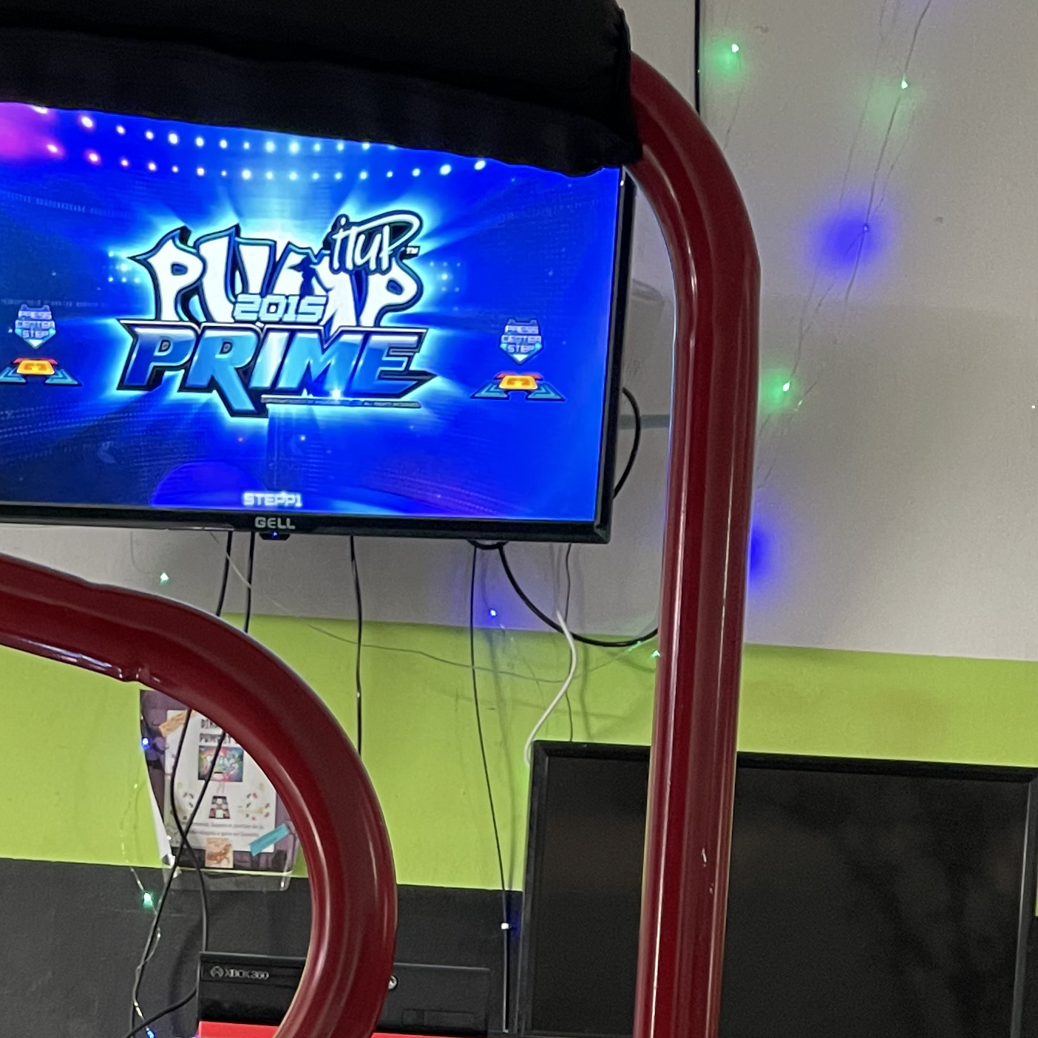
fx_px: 2239
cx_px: 273
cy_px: 1346
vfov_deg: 23.2
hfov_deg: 25.8
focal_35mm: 66
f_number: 1.6
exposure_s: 1/60
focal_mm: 4.2
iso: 400
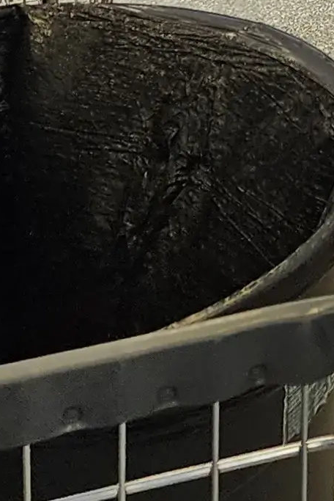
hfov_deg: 9.4
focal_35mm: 140
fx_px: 1946
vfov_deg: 12.5
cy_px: -559
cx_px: 553
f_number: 1.8
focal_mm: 6.4
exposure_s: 1/180
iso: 160
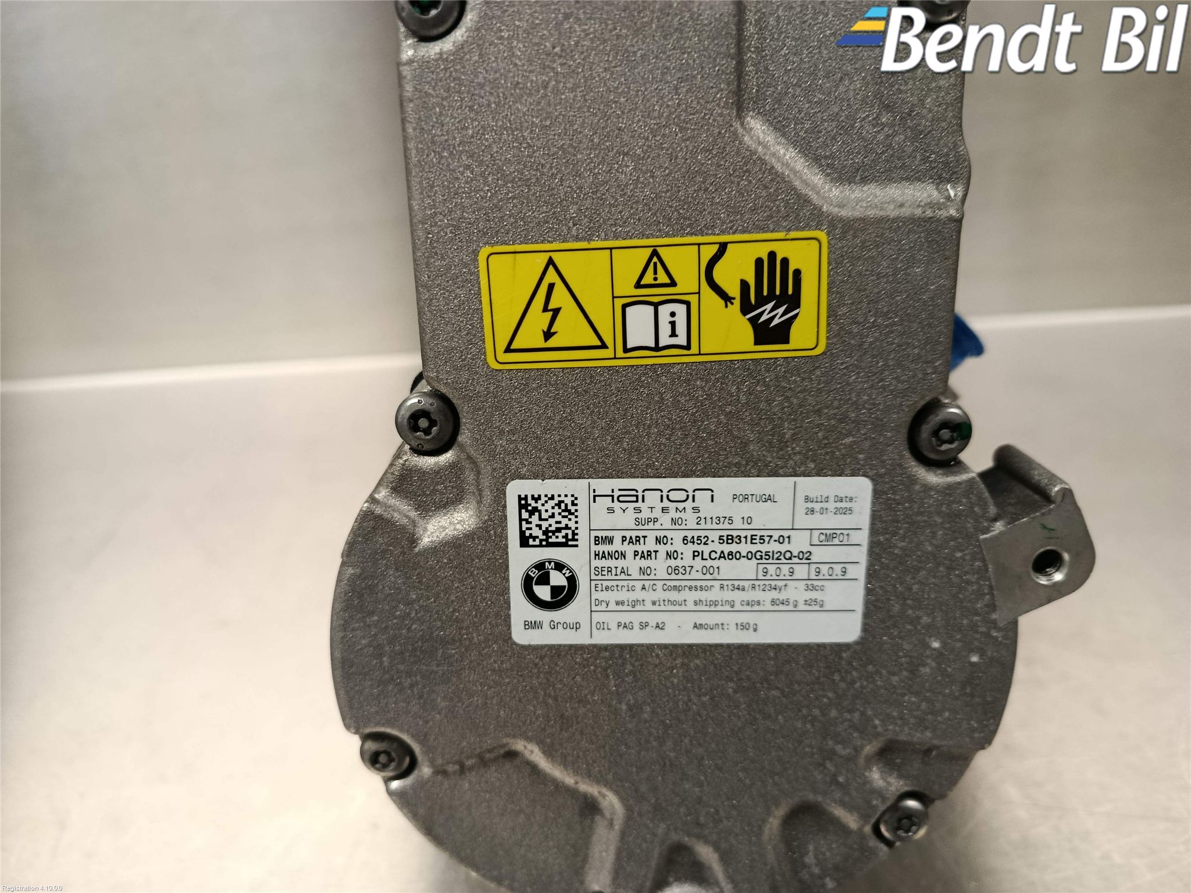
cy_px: 446
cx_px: 596
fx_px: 826
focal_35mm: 24
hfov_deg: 71.6
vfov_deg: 56.8
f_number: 1.7
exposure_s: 1/50
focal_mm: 5.24
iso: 822
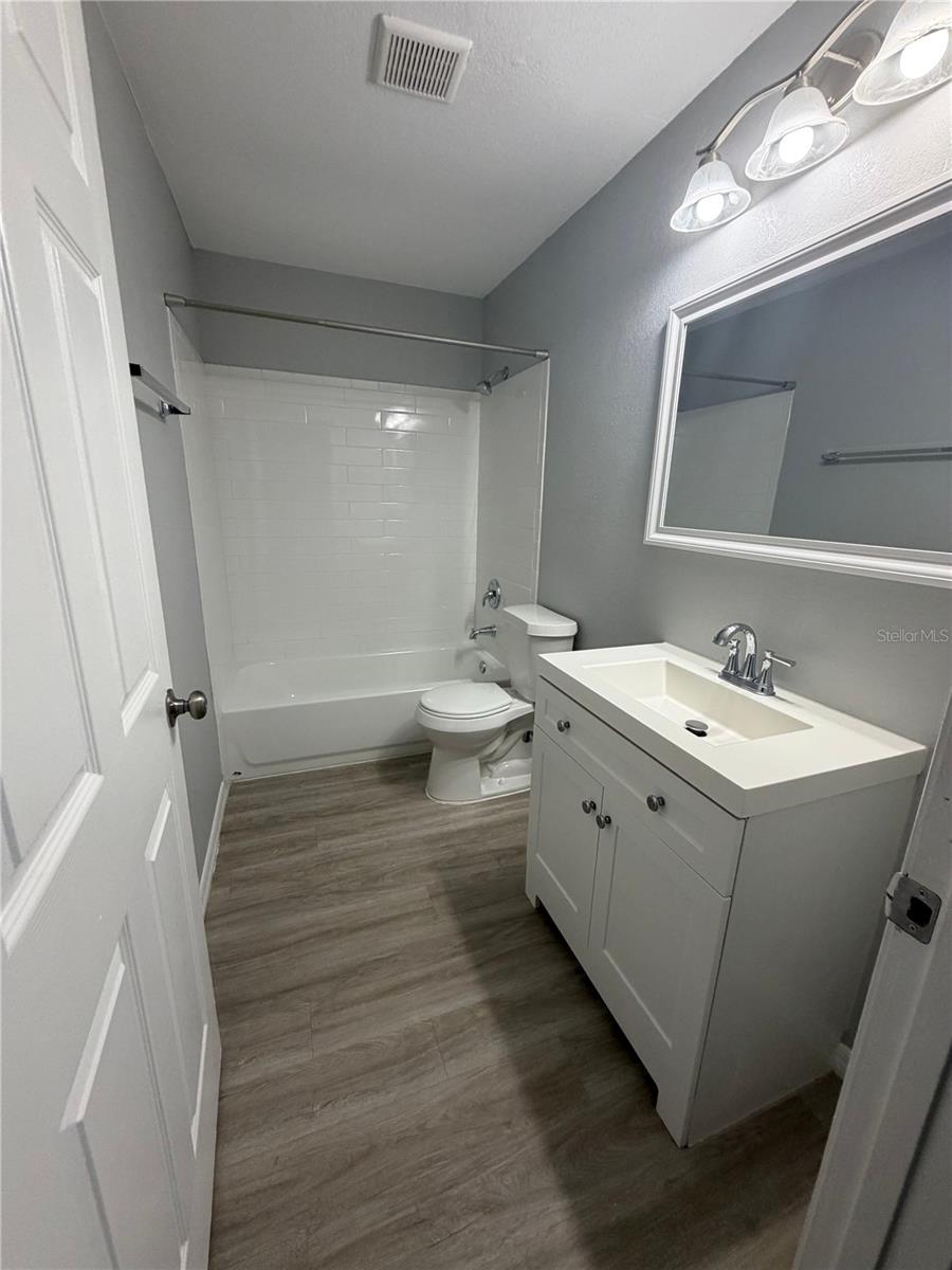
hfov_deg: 85.7
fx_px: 513
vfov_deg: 102.1
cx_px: 476
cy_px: 635
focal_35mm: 14
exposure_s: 1/120
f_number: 2.2
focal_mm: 2.22
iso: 250
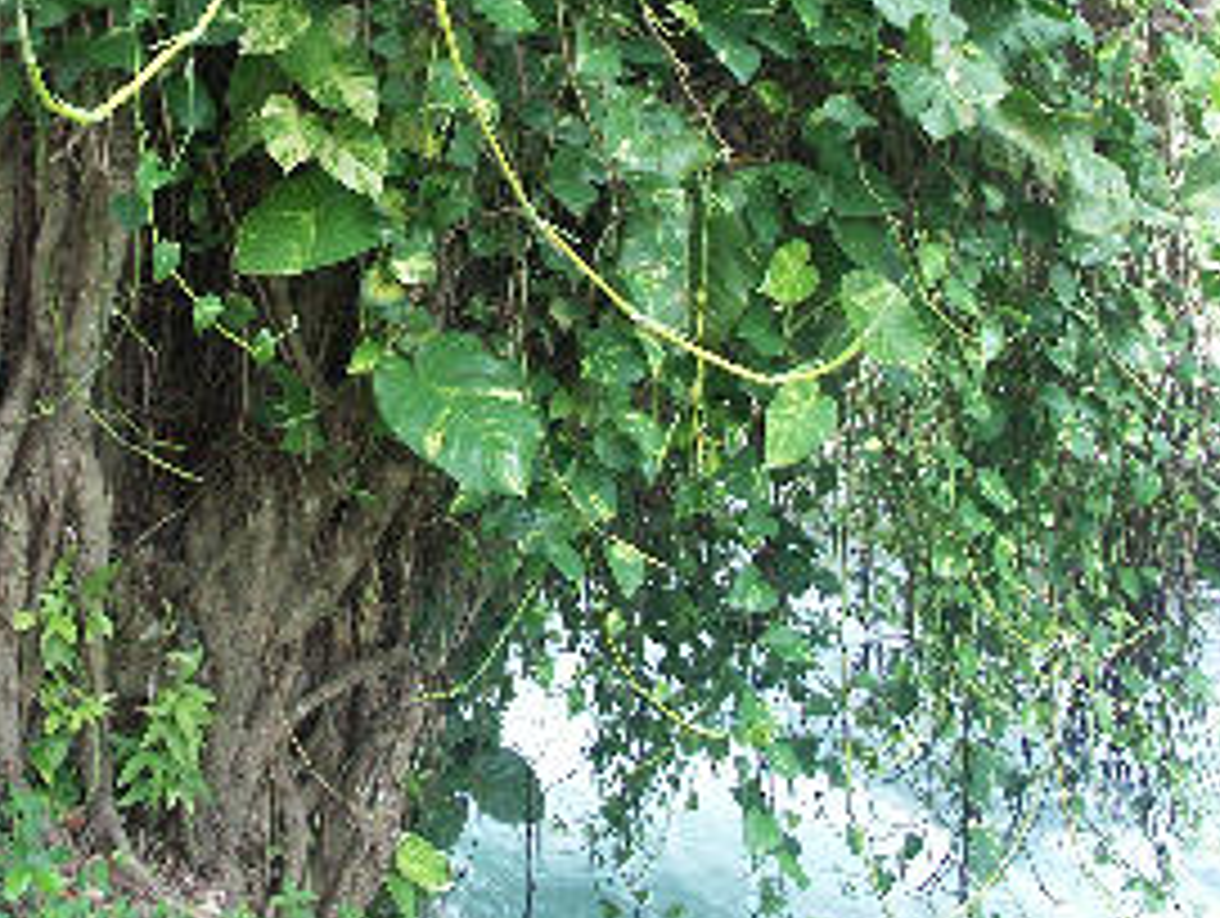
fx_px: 1941
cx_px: 313
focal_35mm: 55
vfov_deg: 25.8
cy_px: 99
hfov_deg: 34.2
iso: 125
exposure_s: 1/50
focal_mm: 7.21
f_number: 2.8
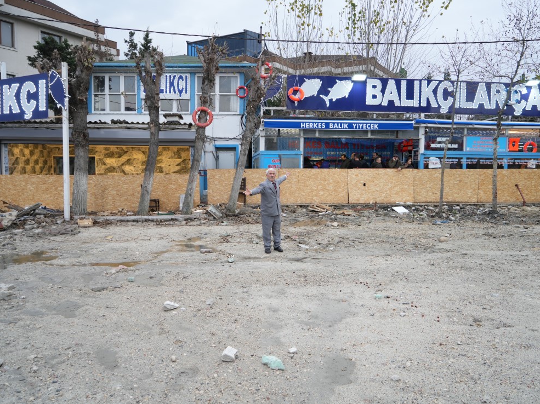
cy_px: 199
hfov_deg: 65.3
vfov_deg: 51.3
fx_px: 421
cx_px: 271
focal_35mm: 27
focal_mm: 24
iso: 320
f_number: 4
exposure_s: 1/250
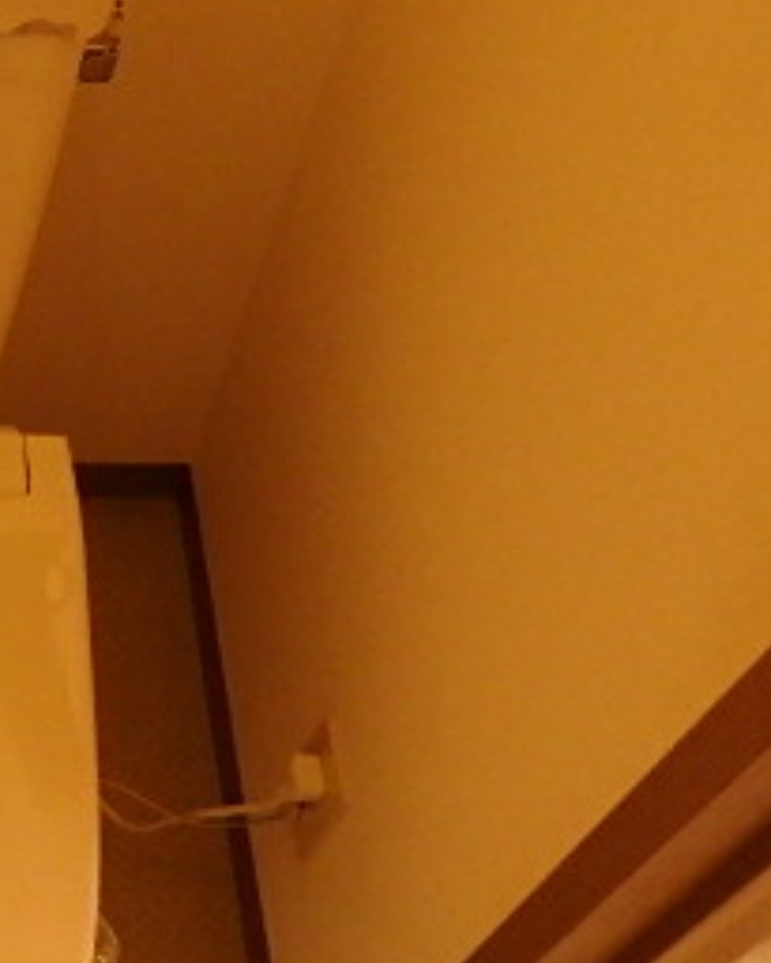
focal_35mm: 61
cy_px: 489
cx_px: -316
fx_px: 1739
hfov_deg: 21.7
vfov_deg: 30.9
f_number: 3
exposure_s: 1/20
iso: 800
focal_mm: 4.5
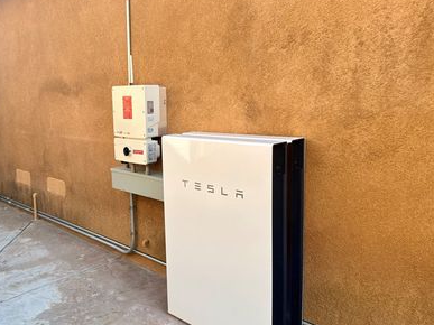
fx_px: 389
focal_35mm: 31
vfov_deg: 45.4
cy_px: 159
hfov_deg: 58.0
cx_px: 177
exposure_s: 1/521
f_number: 1.78
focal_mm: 6.76
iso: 64
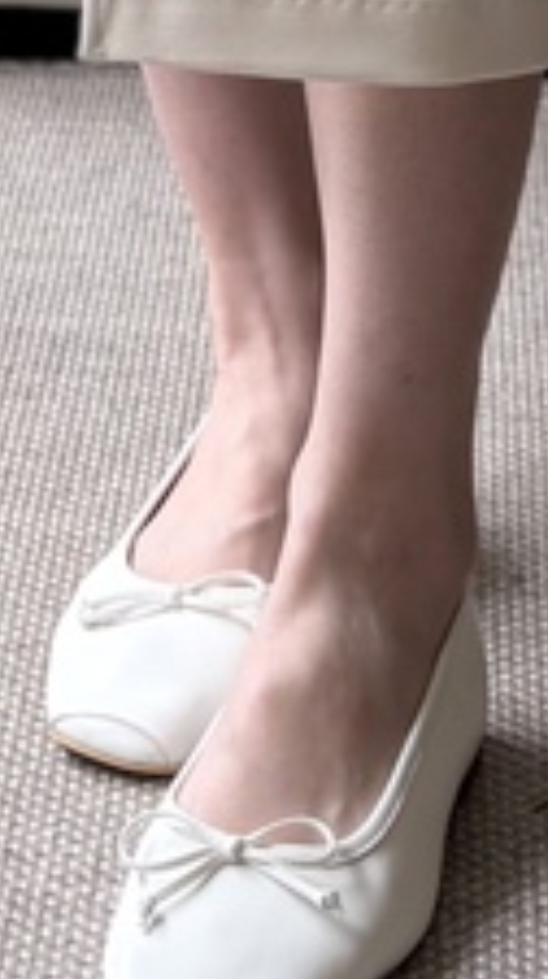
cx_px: 518
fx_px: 3266
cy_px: -1088
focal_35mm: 126
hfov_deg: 9.5
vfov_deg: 13.9
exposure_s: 1/122
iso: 40
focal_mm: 5.96
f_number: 1.6
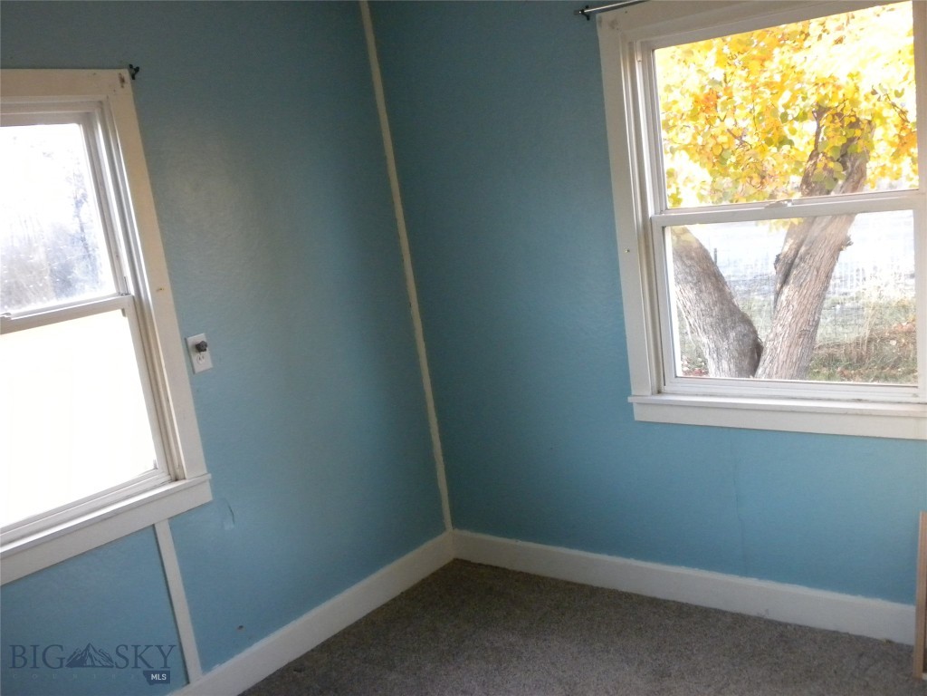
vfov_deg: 38.7
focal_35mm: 37
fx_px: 991
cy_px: 348
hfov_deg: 50.1
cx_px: 464
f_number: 3.5
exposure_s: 1/58
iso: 400
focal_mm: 6.6
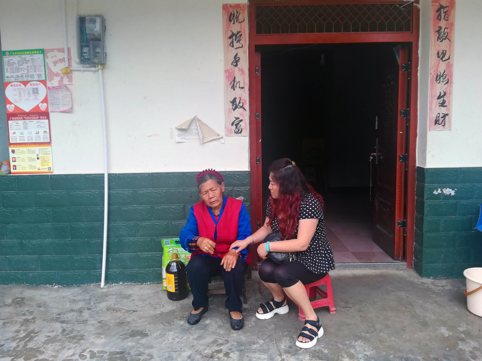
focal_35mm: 27
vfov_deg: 51.4
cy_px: 180
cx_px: 241
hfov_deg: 65.3
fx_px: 376
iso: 50
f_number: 2
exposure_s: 1/198
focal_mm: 3.79
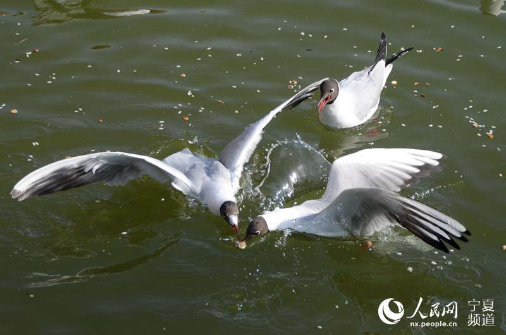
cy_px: 168
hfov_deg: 21.0
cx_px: 253
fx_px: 1368
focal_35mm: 98
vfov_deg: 14.0
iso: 160
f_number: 5
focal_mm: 65
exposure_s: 1/800
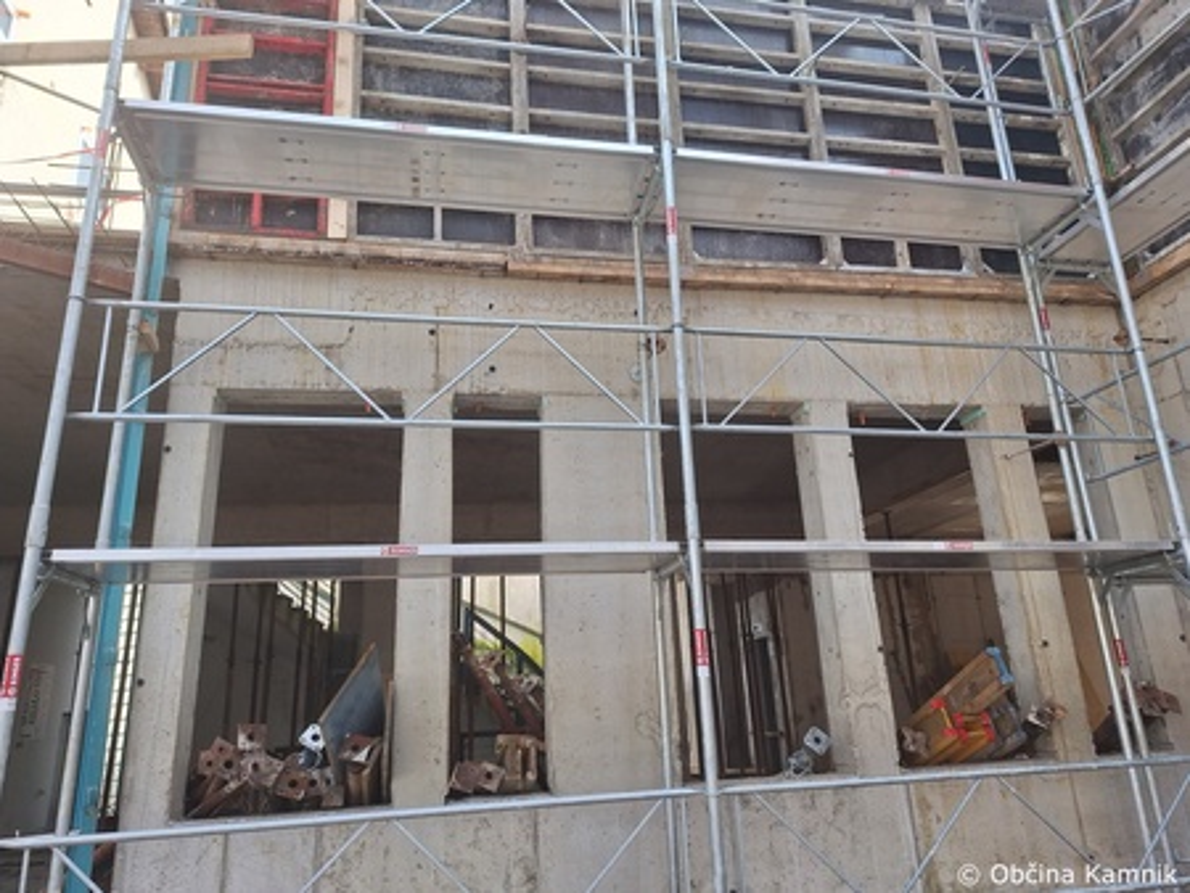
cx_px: 595
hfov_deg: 73.9
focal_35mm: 23
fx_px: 791
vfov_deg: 58.9
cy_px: 446
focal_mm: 5.54
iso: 40
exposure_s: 1/660
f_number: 1.8
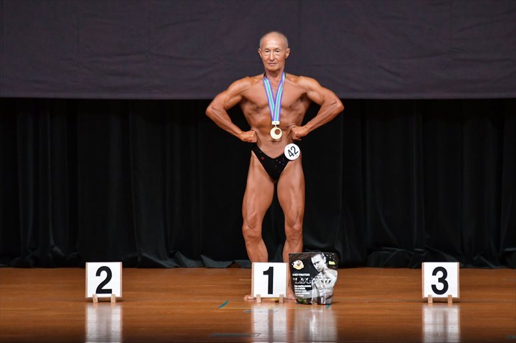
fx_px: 4083
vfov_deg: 4.8
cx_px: 258
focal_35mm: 285
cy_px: 172
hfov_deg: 7.2
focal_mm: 190
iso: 4000
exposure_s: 1/400
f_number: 5.6
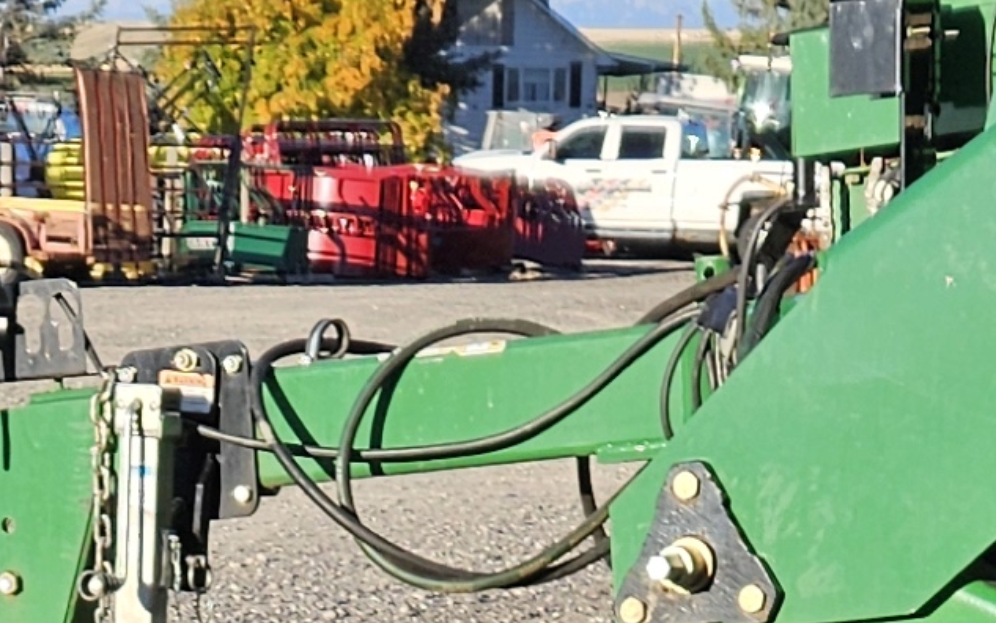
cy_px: 2254
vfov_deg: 7.0
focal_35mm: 154
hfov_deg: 13.5
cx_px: 216
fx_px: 4181
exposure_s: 1/1225
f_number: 1.8
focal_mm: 5.4
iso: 25
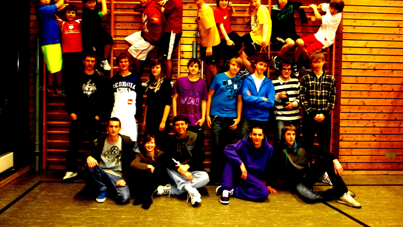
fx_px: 353
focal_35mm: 33
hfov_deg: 59.5
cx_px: 202
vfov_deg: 35.3
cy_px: 77
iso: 400
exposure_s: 1/8
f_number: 3.3
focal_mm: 5.2
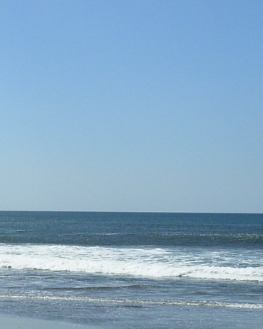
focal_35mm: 107
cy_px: 265
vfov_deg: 17.8
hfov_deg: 13.9
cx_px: -79
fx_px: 1041
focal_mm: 6.3
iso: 50
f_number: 4.9
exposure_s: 1/813
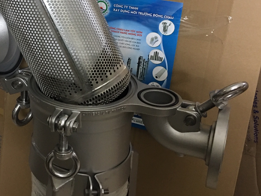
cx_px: 73
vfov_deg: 25.7
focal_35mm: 56
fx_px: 422
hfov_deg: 33.8
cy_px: 40
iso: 125
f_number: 2.2
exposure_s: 1/8
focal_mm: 4.15
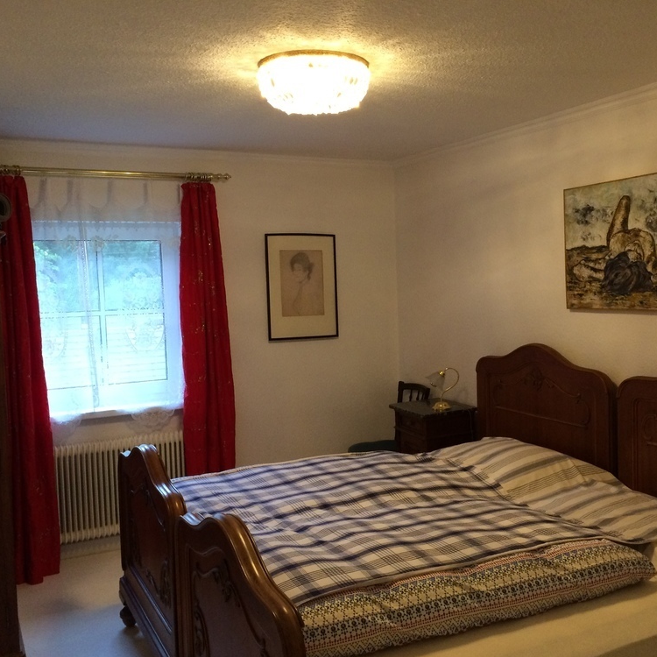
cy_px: 336
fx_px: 752
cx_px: 375
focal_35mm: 35
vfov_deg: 47.2
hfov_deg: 47.1
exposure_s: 1/33
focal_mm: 4.15
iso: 200
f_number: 2.2
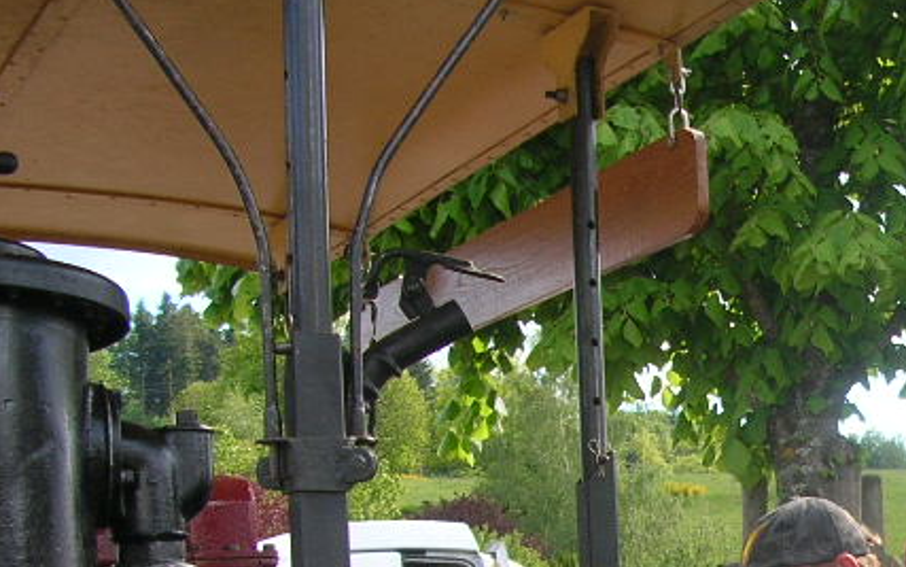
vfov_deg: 14.3
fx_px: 2198
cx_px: 1014
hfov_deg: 22.0
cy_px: 652
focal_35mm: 89
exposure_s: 1/250
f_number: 2.8
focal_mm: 5.8
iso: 50
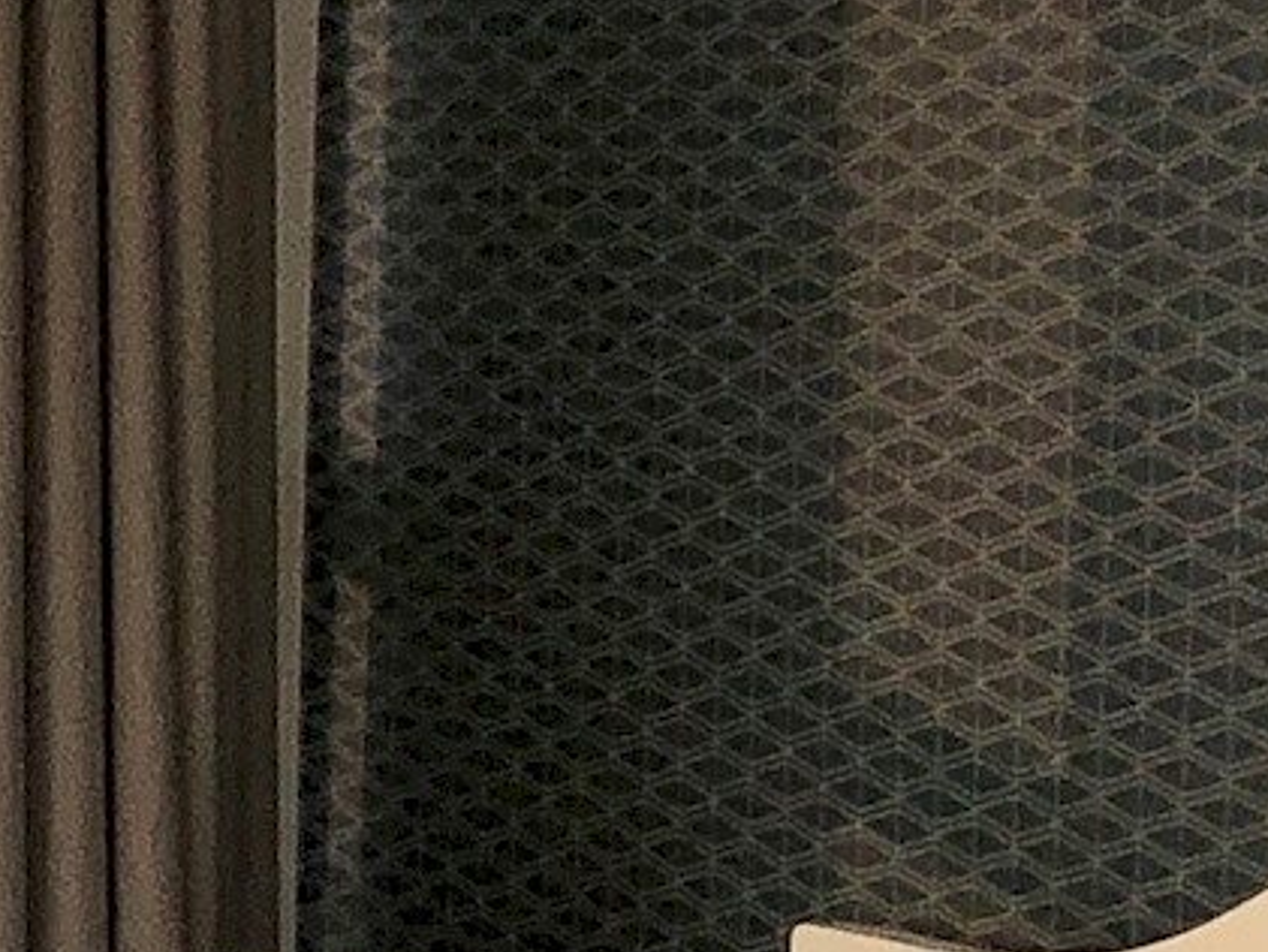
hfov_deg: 9.3
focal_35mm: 201
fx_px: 7365
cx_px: -1135
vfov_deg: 7.4
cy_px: 982
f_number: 1.8
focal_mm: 3.99
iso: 25
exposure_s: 1/120
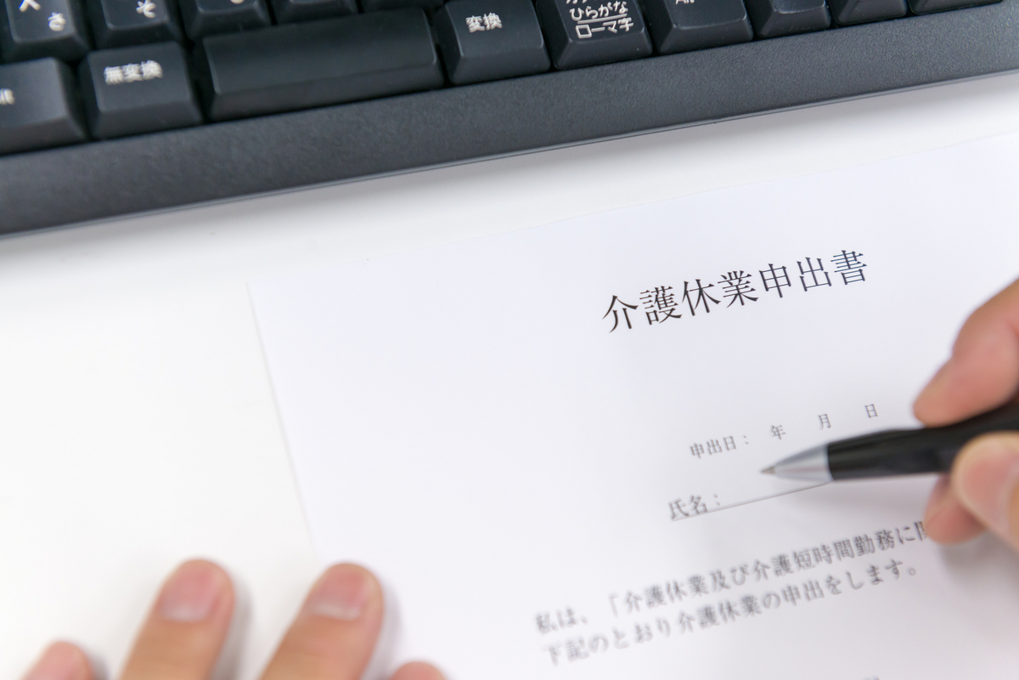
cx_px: 510
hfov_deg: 28.8
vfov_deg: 19.5
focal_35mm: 70
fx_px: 1981
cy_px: 340
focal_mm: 70
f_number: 5
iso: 640
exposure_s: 1/125
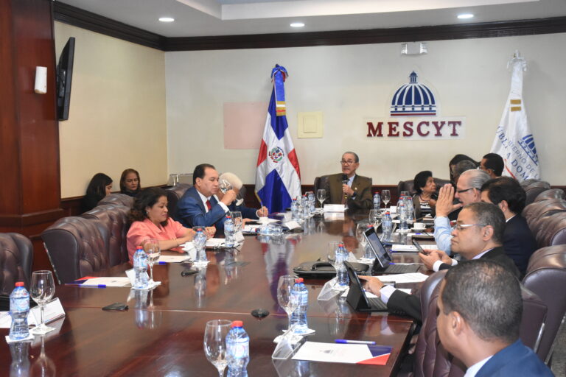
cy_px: 188
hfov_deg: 37.9
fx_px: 825
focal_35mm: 52
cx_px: 283
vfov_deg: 25.8
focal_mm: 35
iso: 3200
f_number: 5.6
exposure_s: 1/200
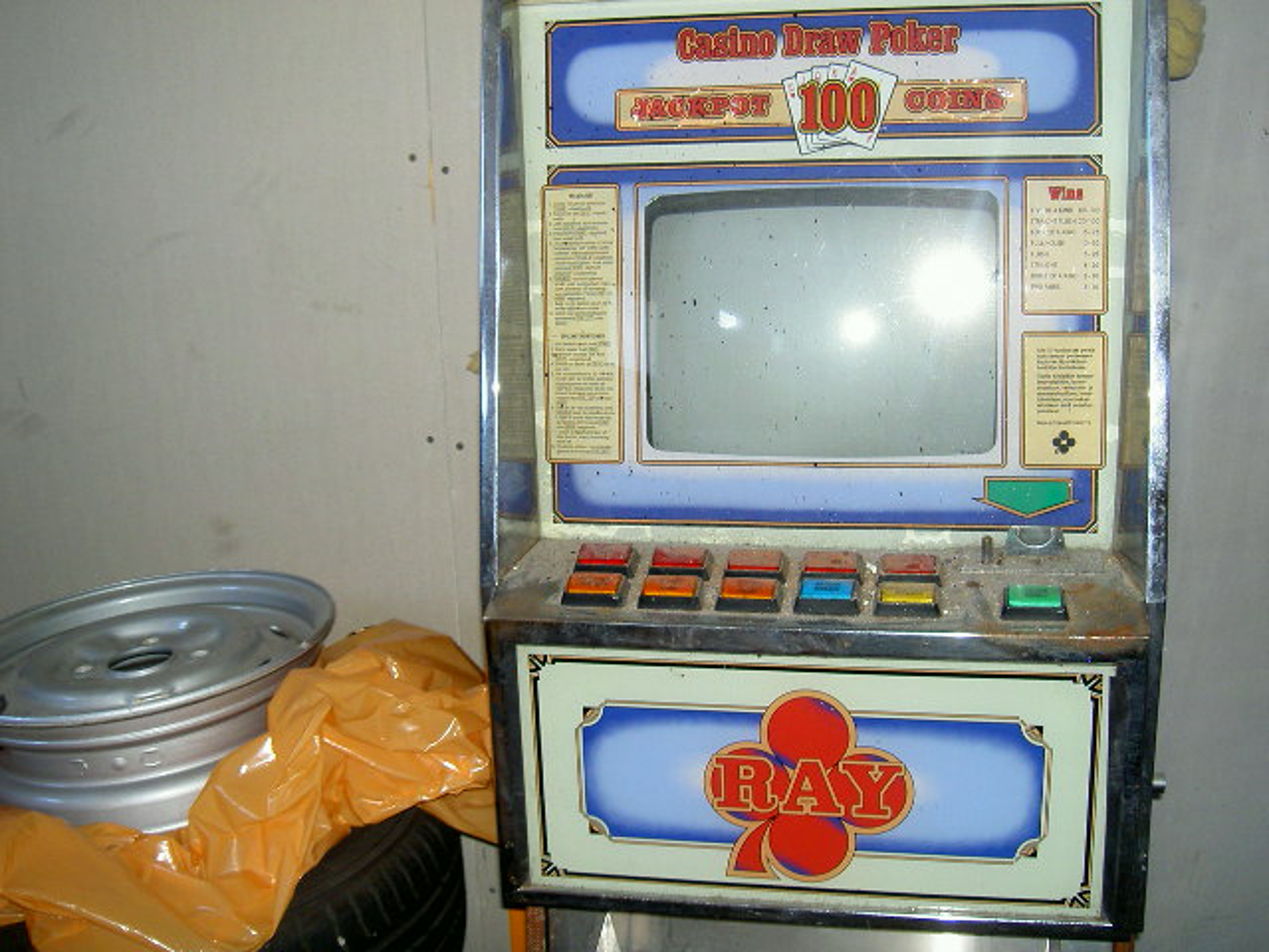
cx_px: 634
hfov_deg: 47.9
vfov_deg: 36.8
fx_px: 1430
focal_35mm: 39
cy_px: 476
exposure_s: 1/59.5
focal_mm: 8
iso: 100
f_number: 2.8
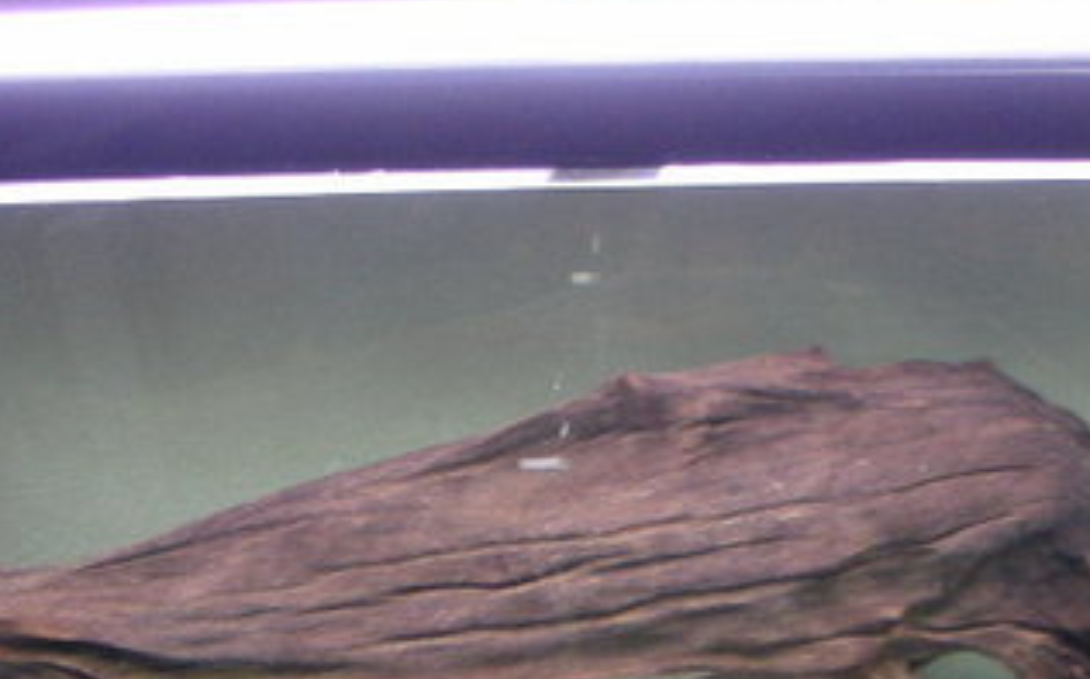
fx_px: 2790
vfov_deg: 13.7
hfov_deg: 22.1
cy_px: 624
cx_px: 628
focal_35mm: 94
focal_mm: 5.8
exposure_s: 1/7.9
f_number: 2.8
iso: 102
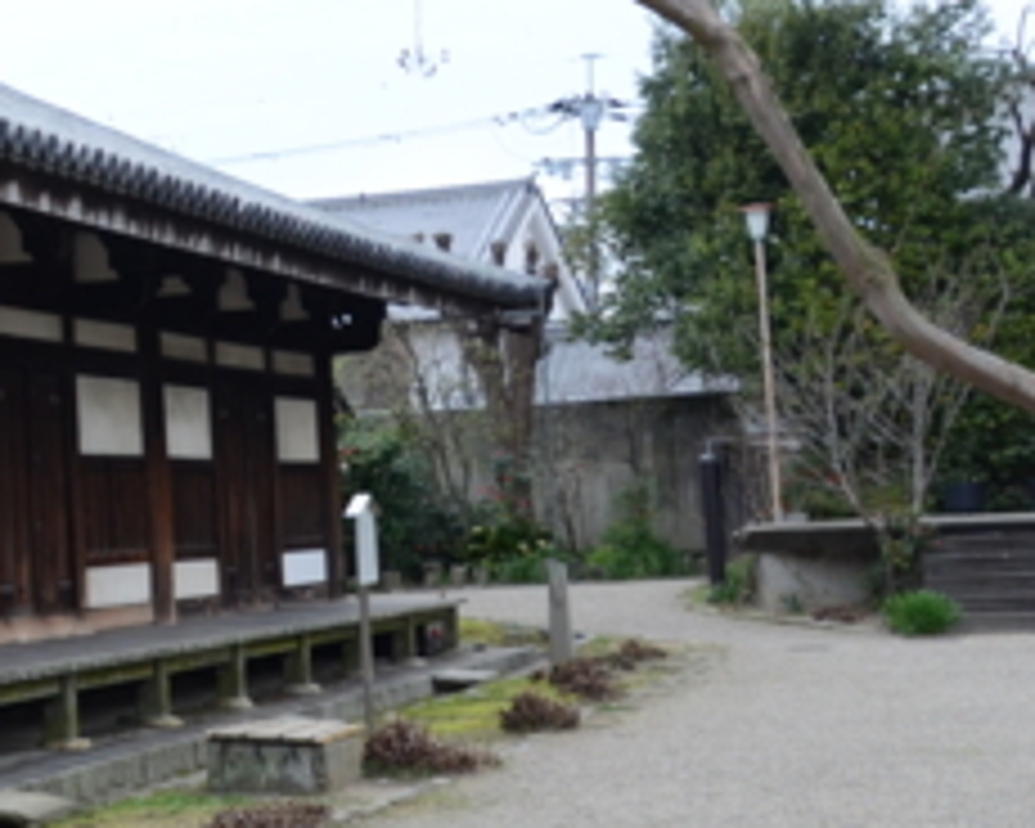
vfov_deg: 17.4
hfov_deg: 18.3
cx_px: -675
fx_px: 2696
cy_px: 324
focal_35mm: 88
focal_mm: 18
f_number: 4
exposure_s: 1/400
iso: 400
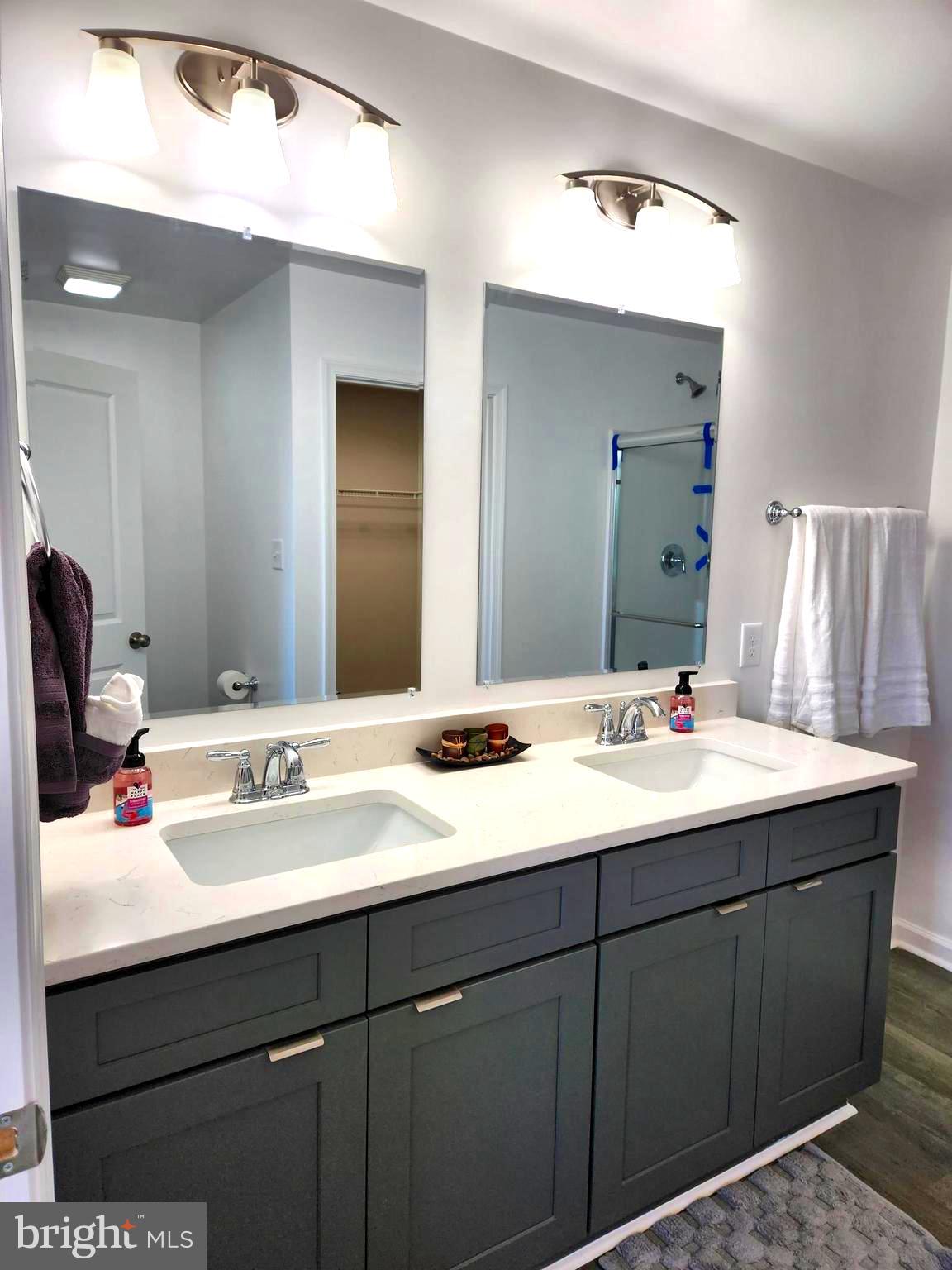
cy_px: 635
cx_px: 476
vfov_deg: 73.9
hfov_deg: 58.9
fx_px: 843
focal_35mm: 23
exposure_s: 1/120
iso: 40
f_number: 1.8
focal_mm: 5.4
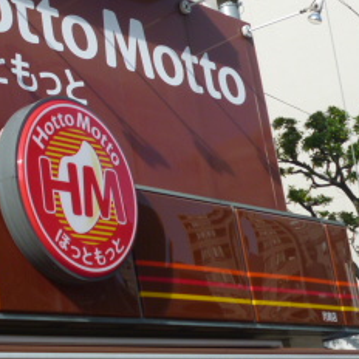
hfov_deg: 17.3
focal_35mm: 100
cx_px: 84
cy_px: 110
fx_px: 1173
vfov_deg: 17.3
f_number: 3.7
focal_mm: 7.3
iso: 100
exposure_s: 1/500
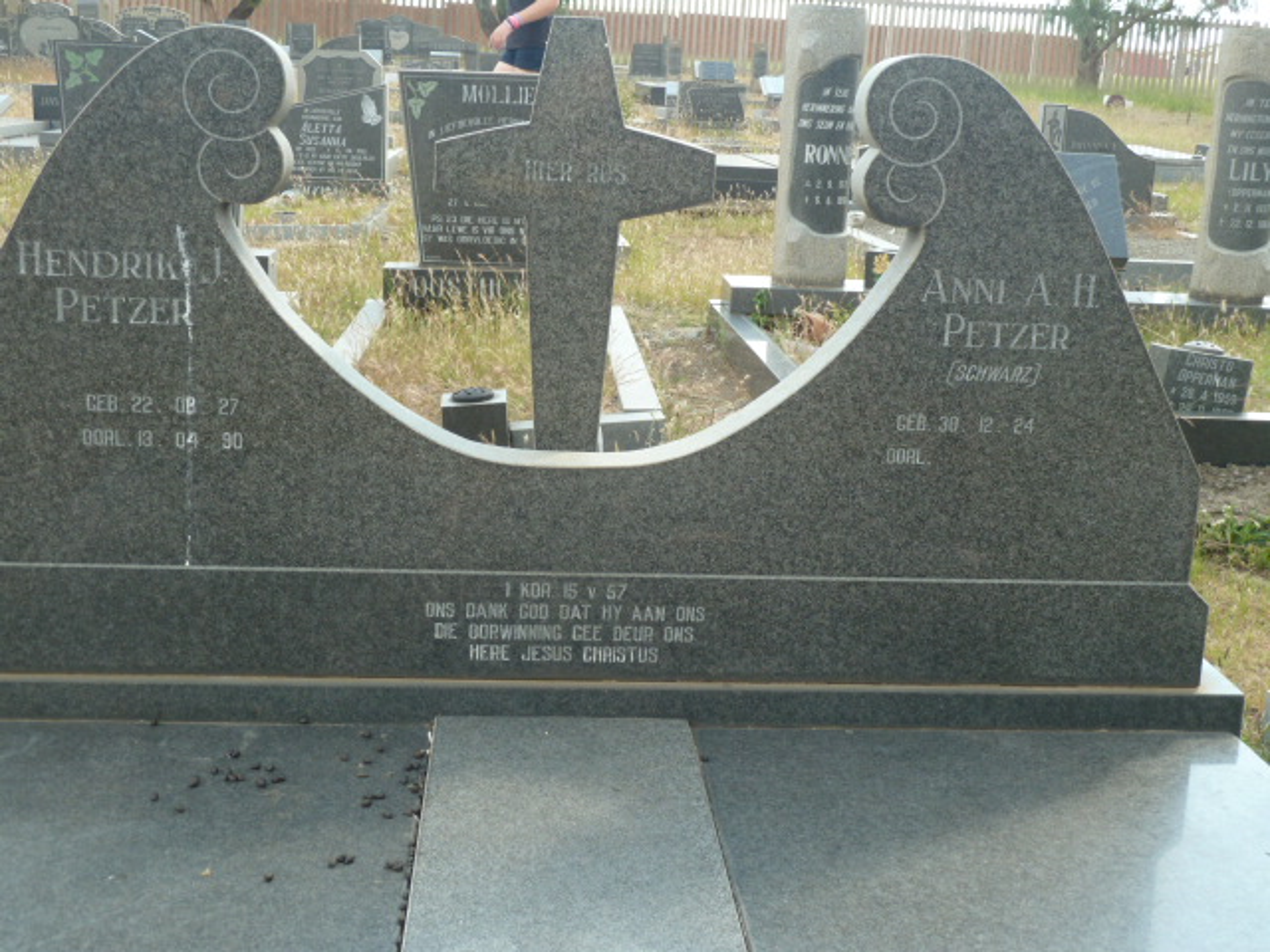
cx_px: 635
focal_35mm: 44
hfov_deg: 42.9
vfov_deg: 32.9
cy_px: 476
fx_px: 1614
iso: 80
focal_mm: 7.3
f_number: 3.7
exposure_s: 1/100
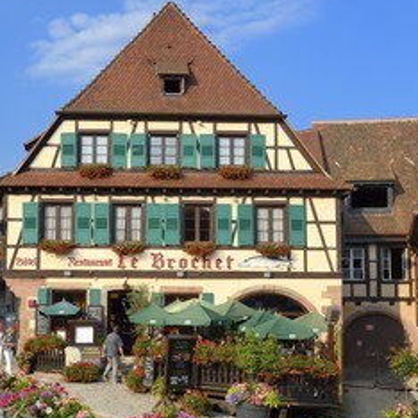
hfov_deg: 31.0
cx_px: 161
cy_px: 230
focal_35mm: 55
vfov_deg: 31.1
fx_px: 751
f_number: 9
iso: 200
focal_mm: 36
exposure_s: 1/250
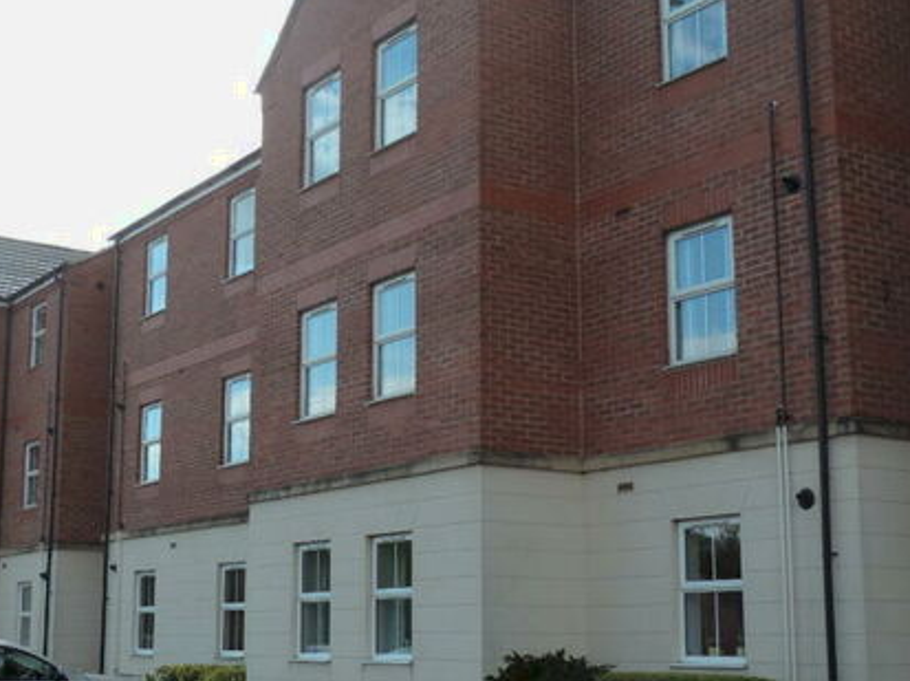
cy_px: 396
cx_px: 383
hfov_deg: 34.3
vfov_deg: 26.0
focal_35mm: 56
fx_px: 1471
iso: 80
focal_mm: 5.8
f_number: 3.2
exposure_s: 1/500
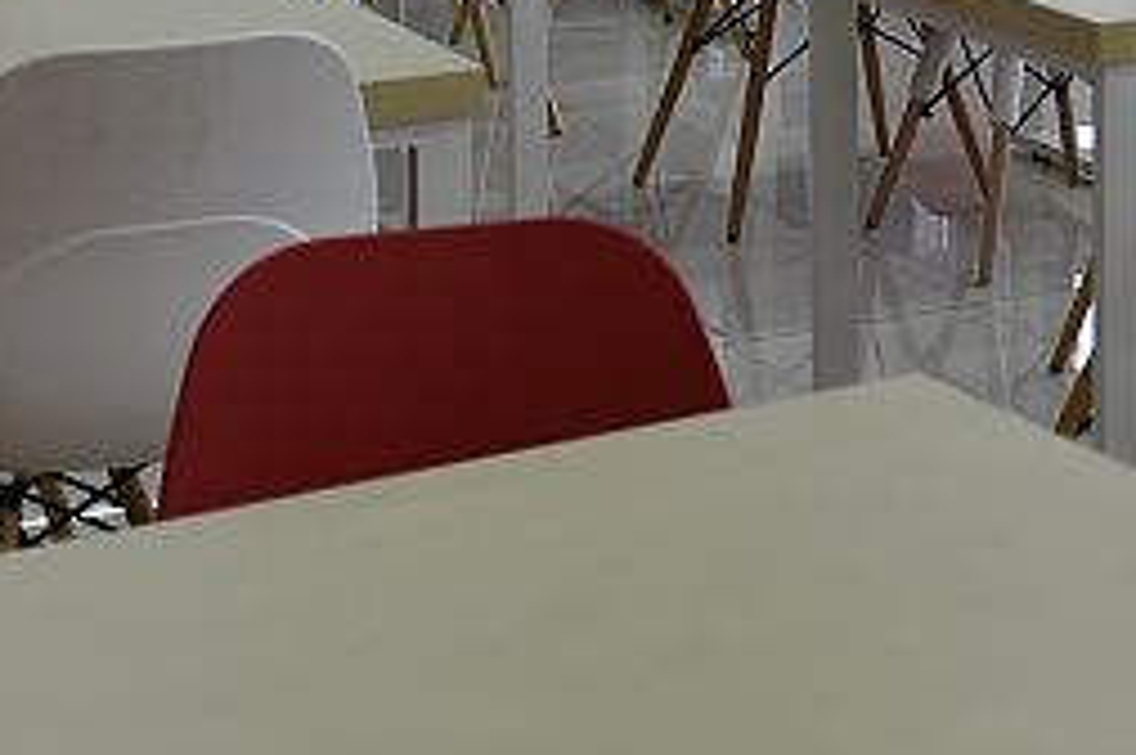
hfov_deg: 16.9
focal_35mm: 114
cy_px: -425
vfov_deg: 11.4
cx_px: 1495
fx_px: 3593
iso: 200
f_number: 3.5
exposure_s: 1/100
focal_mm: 24
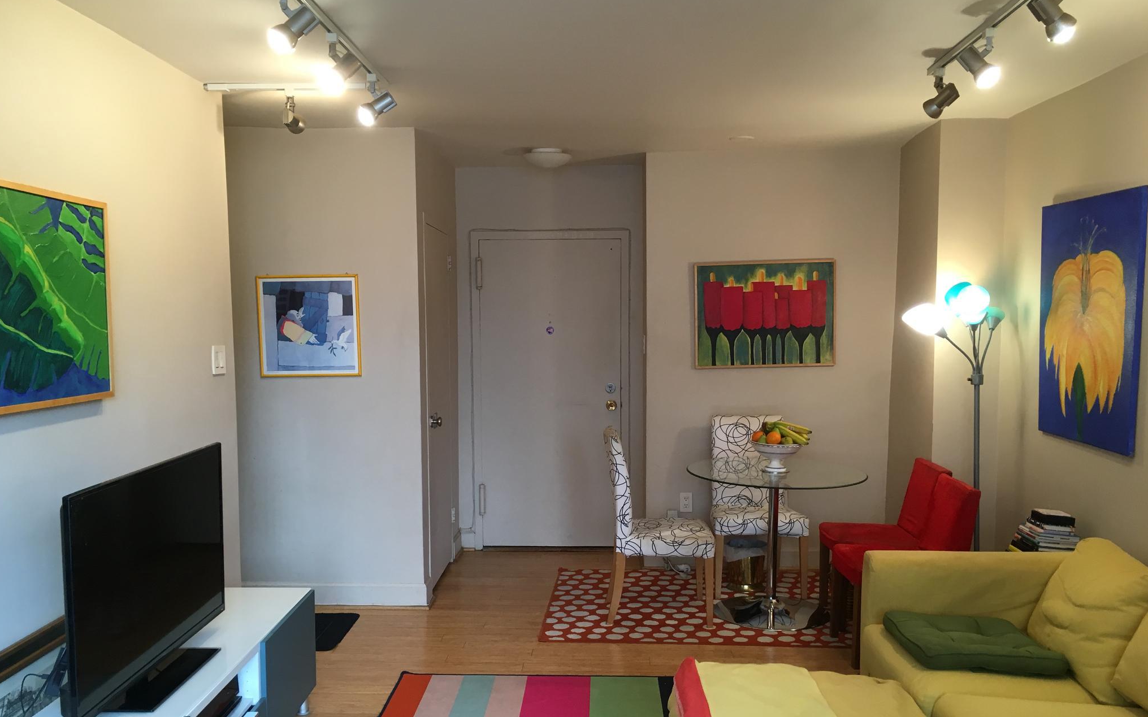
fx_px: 970
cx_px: 573
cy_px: 410
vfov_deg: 40.5
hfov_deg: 61.2
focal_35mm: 31
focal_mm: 4.15
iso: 64
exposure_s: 1/30
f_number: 2.2
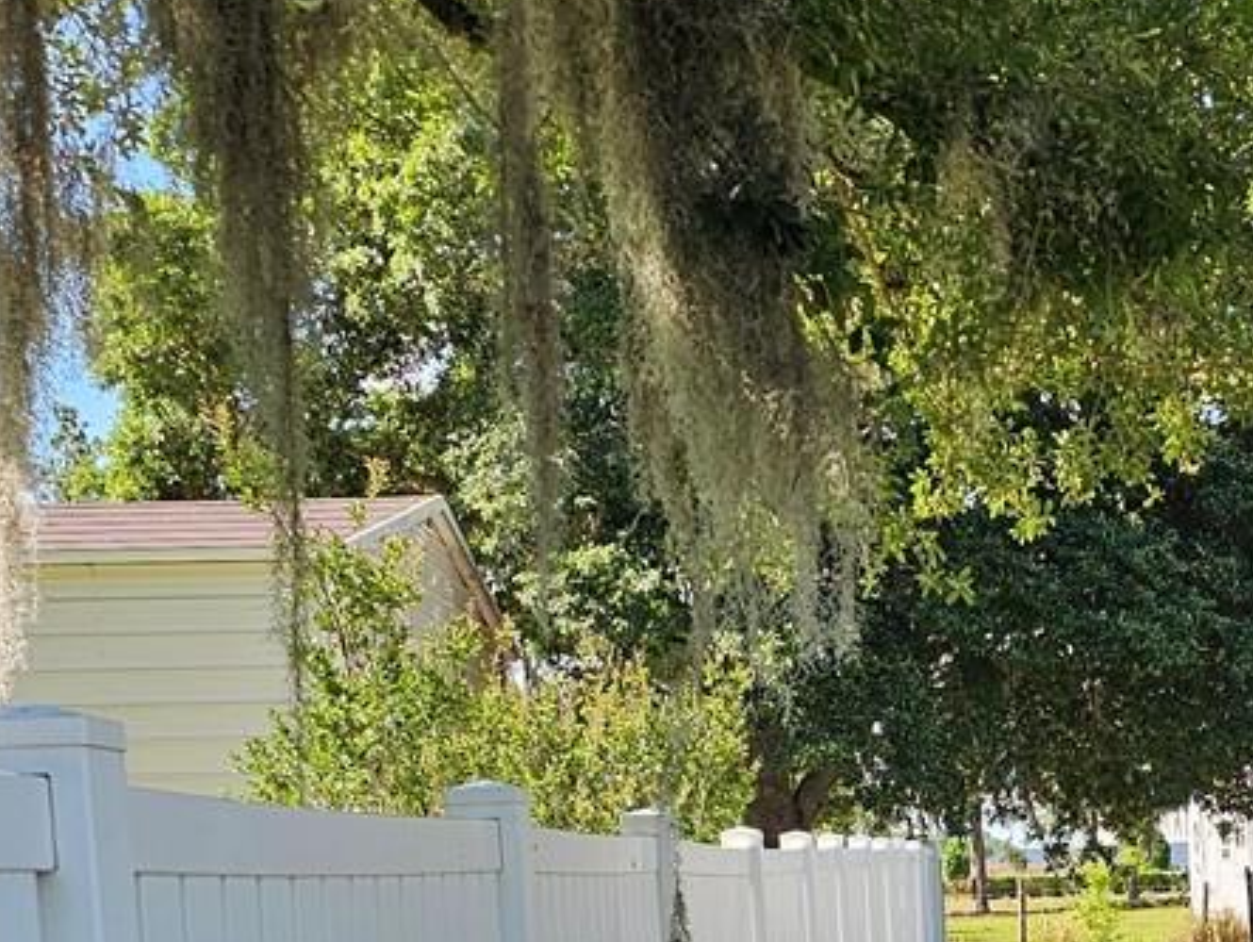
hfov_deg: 23.1
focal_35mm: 83
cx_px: 1055
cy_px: 1248
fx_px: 3007
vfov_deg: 16.7
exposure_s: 1/411
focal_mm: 6.3
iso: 20
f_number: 1.7
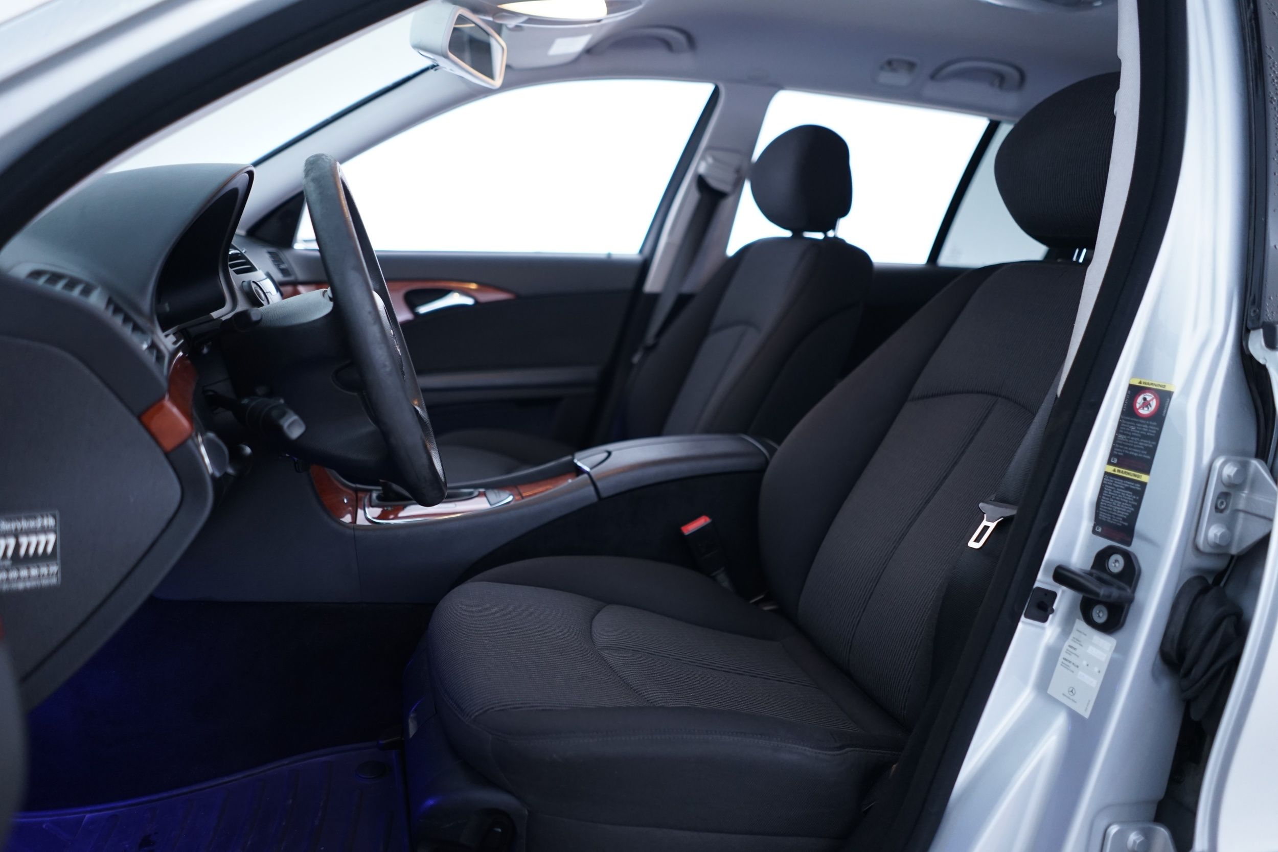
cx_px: 639
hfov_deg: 65.5
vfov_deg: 46.4
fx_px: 994
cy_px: 426
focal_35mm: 28
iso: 800
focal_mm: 28
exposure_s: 1/30
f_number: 2
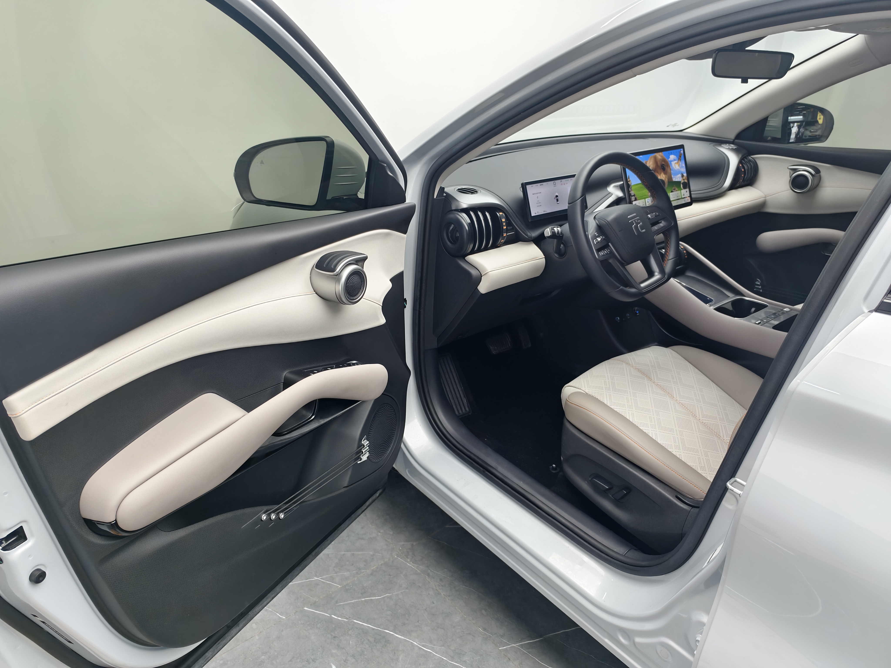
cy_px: 334
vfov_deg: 58.9
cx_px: 446
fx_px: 592
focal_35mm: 23
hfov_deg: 73.9
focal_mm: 5.6
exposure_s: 1/108
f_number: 1.57
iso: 72
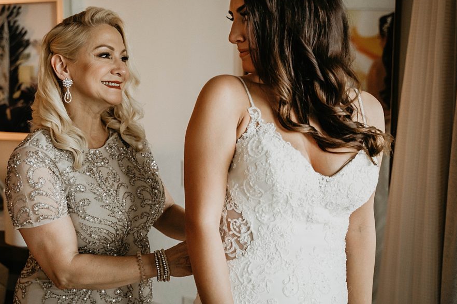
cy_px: 128
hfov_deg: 38.8
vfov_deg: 26.4
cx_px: 199
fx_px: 647
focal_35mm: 51
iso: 2500
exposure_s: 1/160
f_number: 3.2
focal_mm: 44
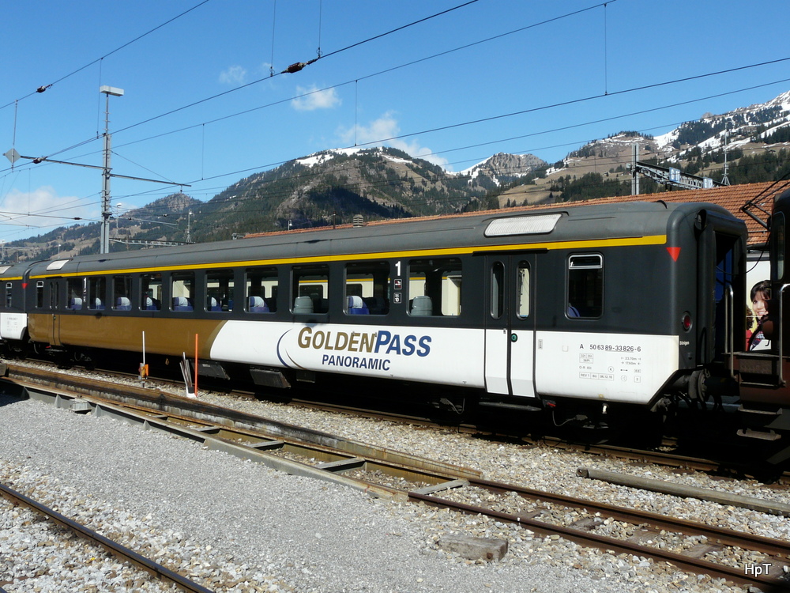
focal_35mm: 32
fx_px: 730
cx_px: 395
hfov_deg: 56.8
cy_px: 296
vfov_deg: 44.2
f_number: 6.3
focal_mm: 5.3
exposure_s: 1/400
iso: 100
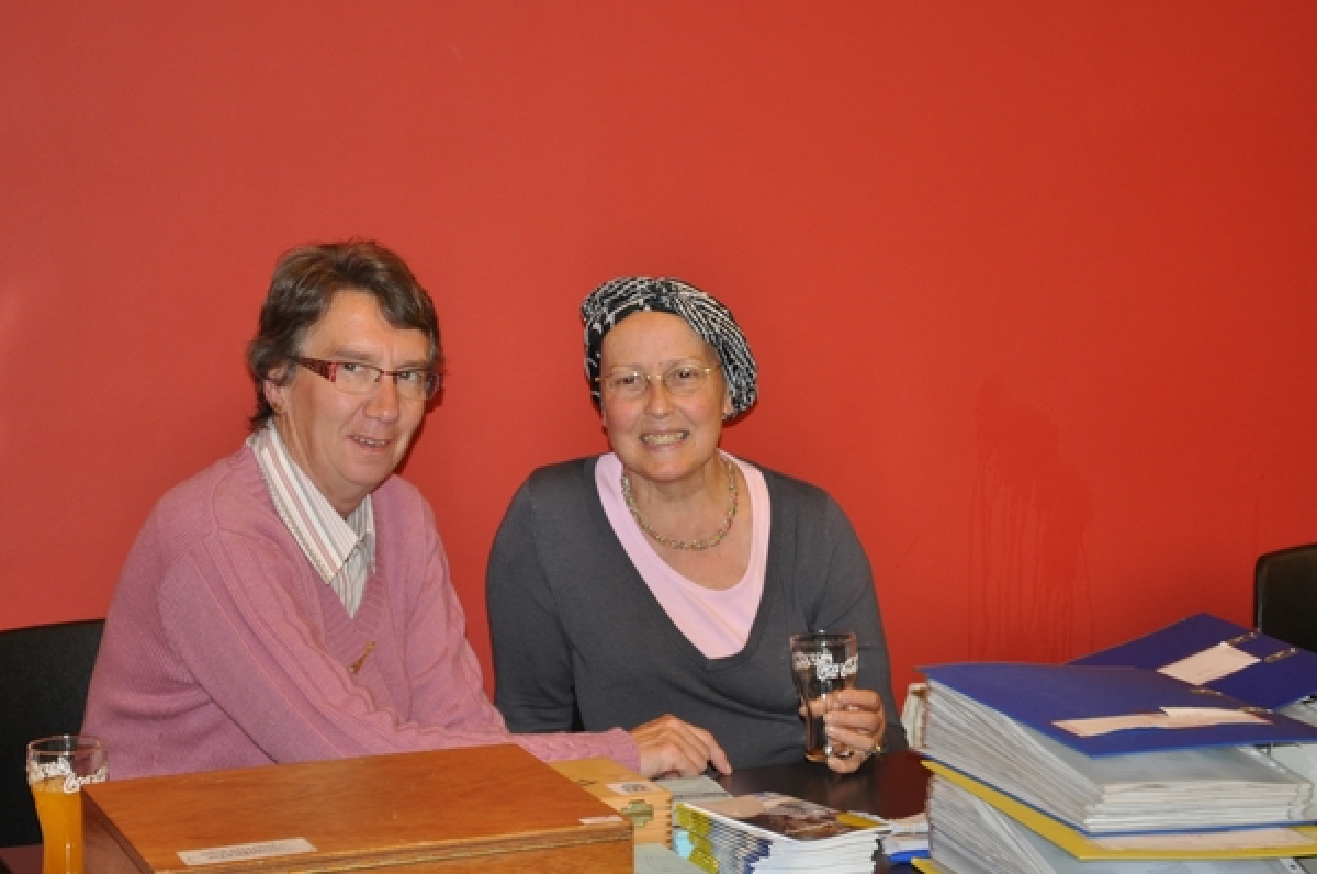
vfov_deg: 16.5
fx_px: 3013
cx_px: 658
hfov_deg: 24.7
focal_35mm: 82
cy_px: 437
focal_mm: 55
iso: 800
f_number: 5.6
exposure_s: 1/60
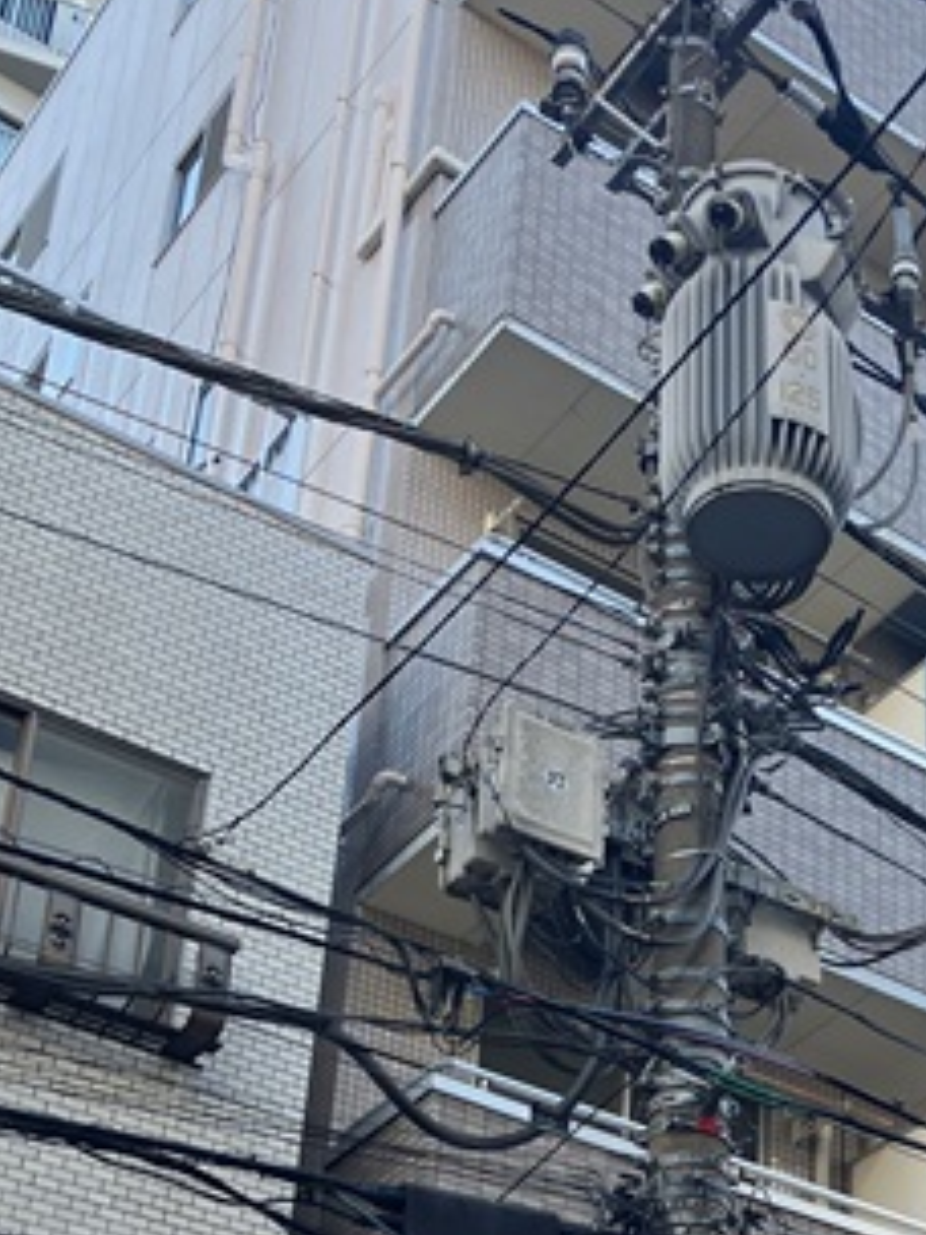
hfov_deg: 20.1
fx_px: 2497
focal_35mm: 70
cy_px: 1158
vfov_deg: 26.6
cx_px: 1003
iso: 32
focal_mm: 3.99
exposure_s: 1/233
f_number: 1.8
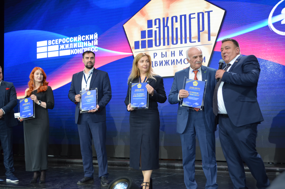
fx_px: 403
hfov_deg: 39.0
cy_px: 94
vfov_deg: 26.4
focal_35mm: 51
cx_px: 142
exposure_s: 1/60
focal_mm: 34
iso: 560
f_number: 5
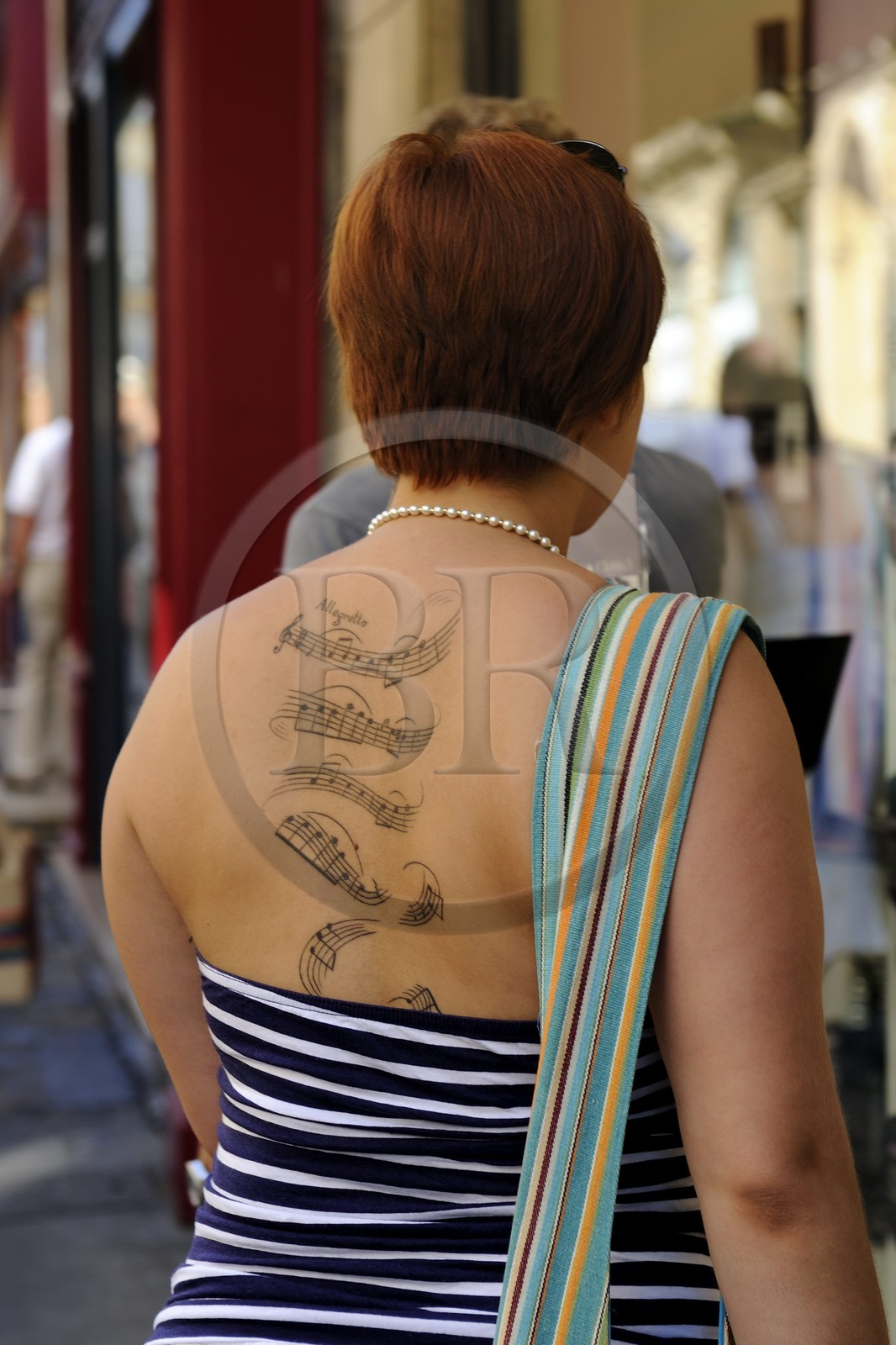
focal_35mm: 70
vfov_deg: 28.8
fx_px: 2614
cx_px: 448
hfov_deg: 19.4
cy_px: 672
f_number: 4.5
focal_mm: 70
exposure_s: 1/200
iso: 200
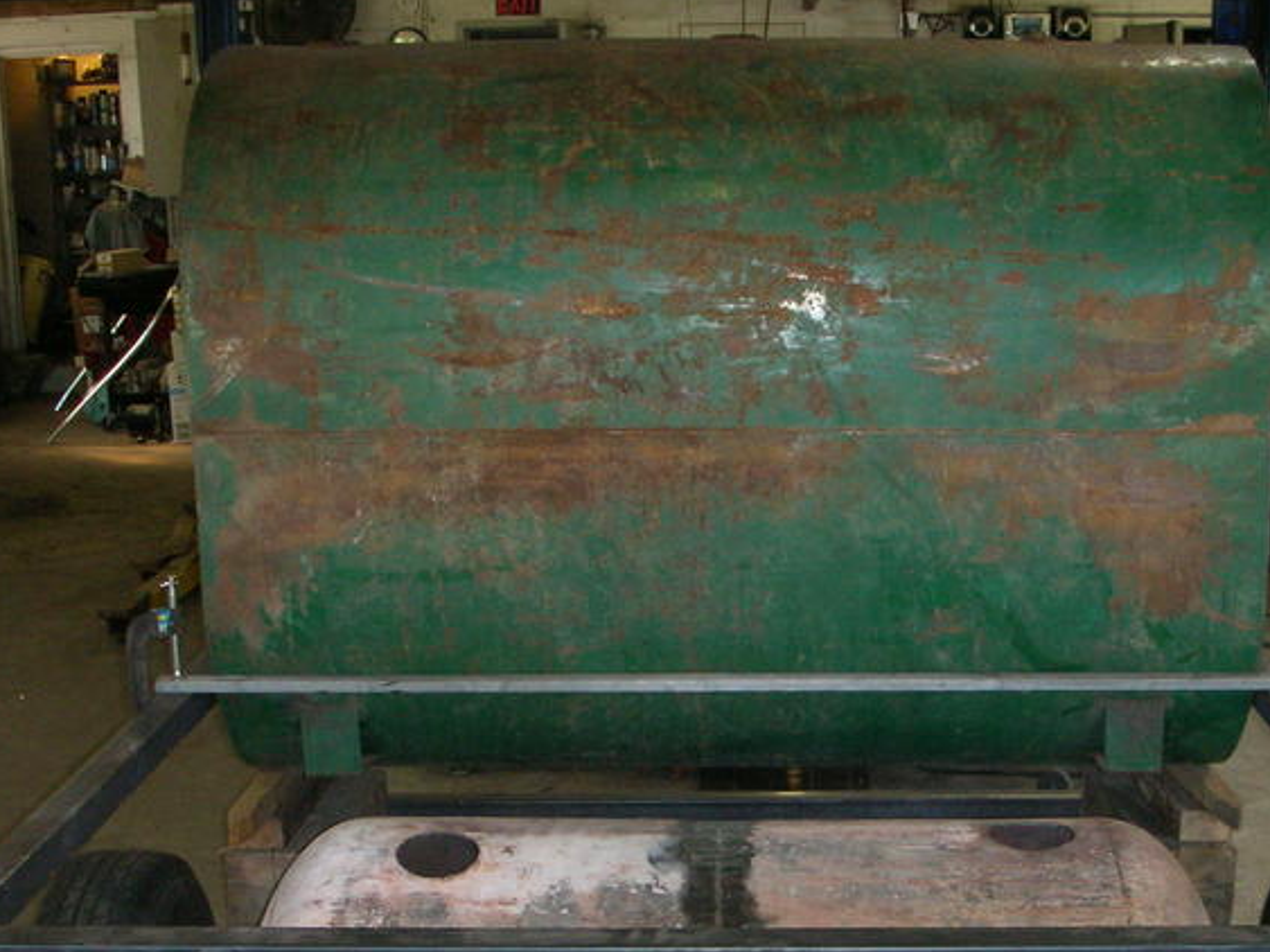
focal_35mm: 56
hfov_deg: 34.2
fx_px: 2054
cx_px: 774
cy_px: 721
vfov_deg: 25.8
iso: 145
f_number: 3
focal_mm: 5.8
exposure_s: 1/60.1
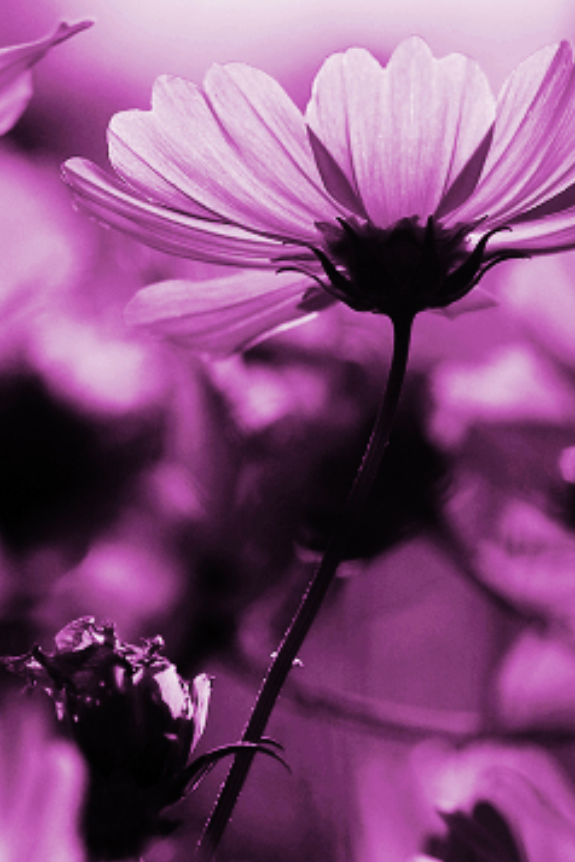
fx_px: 6345
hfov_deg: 5.2
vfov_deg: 7.8
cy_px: 268
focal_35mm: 265
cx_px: 290
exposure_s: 1/2500
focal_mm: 105
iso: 100
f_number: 3.5
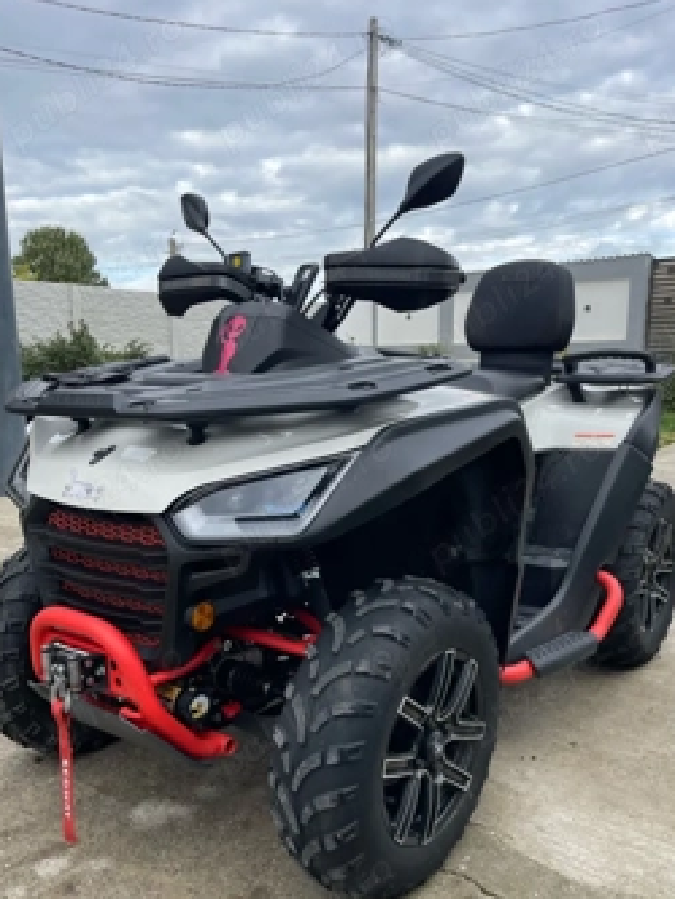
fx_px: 779
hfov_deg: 46.8
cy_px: 535
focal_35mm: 30
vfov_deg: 59.5
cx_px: 359
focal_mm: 5.1
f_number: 1.6
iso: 32
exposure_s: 1/717
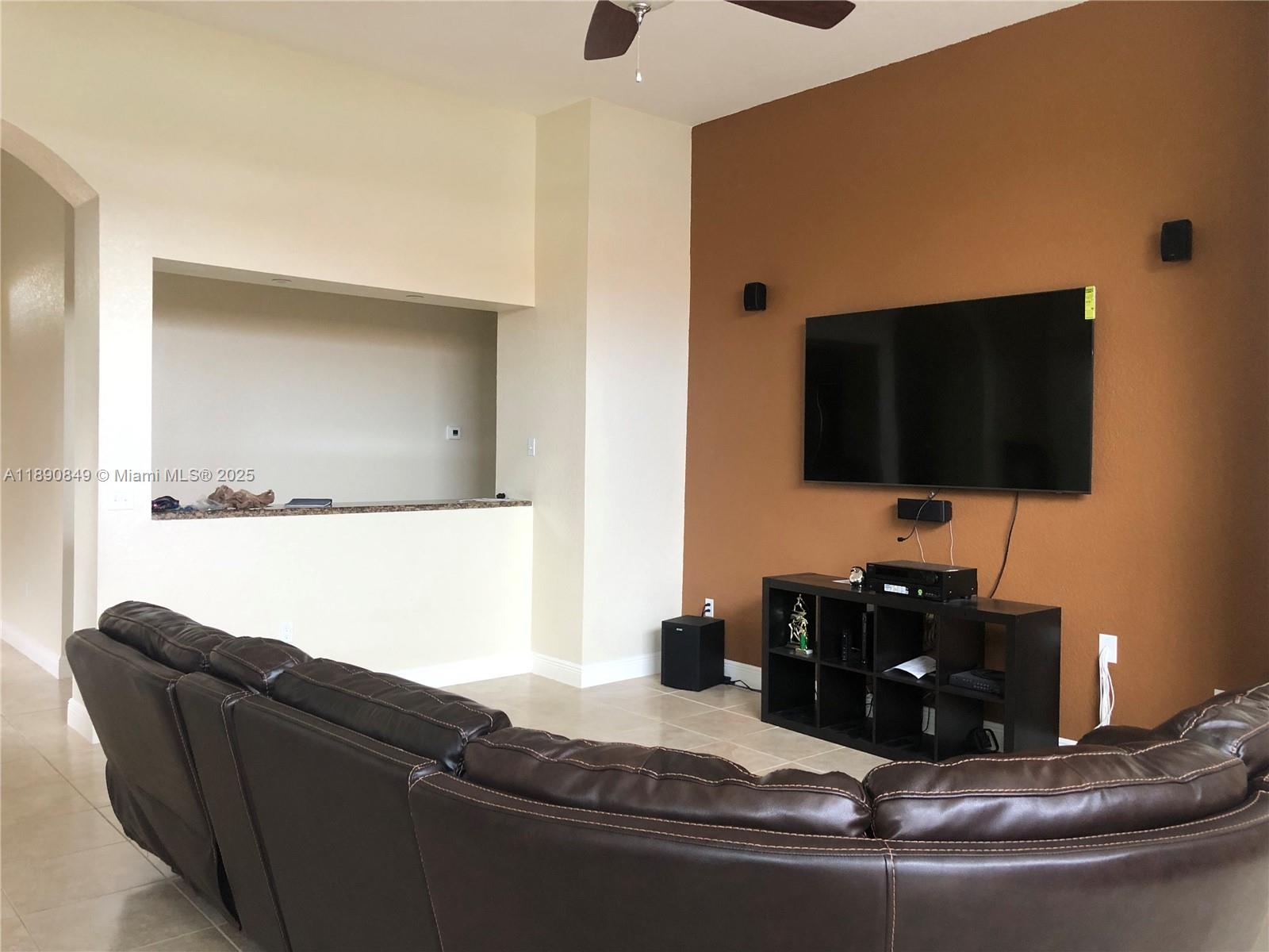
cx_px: 634
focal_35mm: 28
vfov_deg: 49.7
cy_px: 476
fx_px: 1026
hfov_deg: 63.4
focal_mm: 4
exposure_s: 1/15
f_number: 1.8
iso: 50
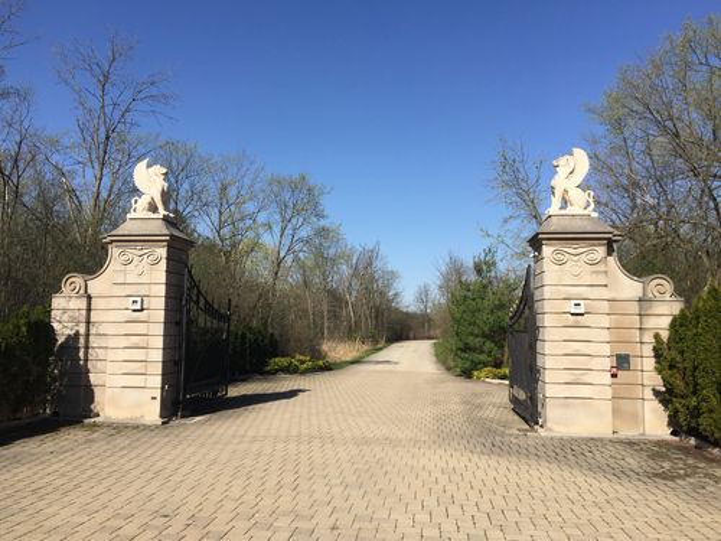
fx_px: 604
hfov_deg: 61.7
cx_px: 360
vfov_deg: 48.2
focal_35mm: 29
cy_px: 270
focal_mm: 4.15
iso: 32
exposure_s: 1/2326
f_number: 2.2
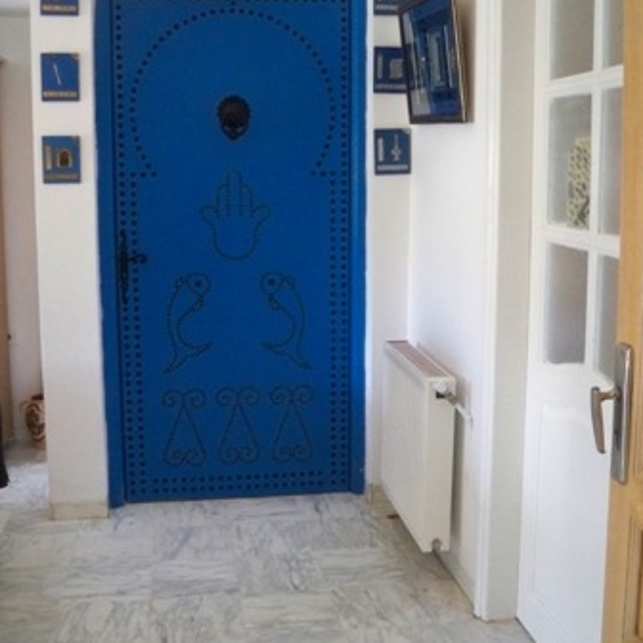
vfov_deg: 39.1
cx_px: 312
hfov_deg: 39.2
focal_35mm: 43
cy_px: 275
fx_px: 904
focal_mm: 6.3
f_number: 3.1
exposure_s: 1/60
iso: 800
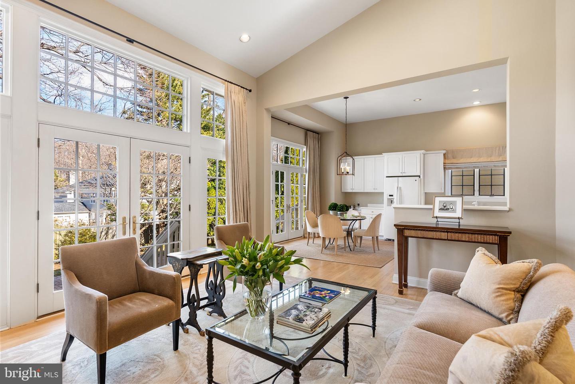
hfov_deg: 90.0
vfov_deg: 67.4
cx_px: 288
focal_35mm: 18
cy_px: 192
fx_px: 288
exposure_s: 1/30
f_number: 5
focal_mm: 18
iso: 800
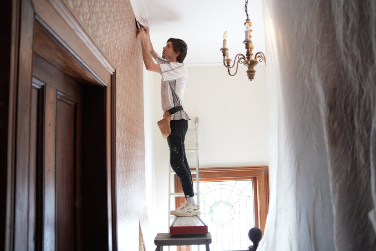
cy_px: 126
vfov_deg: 43.7
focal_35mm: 30
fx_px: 313
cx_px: 188
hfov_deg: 61.9
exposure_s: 1/80
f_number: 2.8
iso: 400
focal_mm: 30
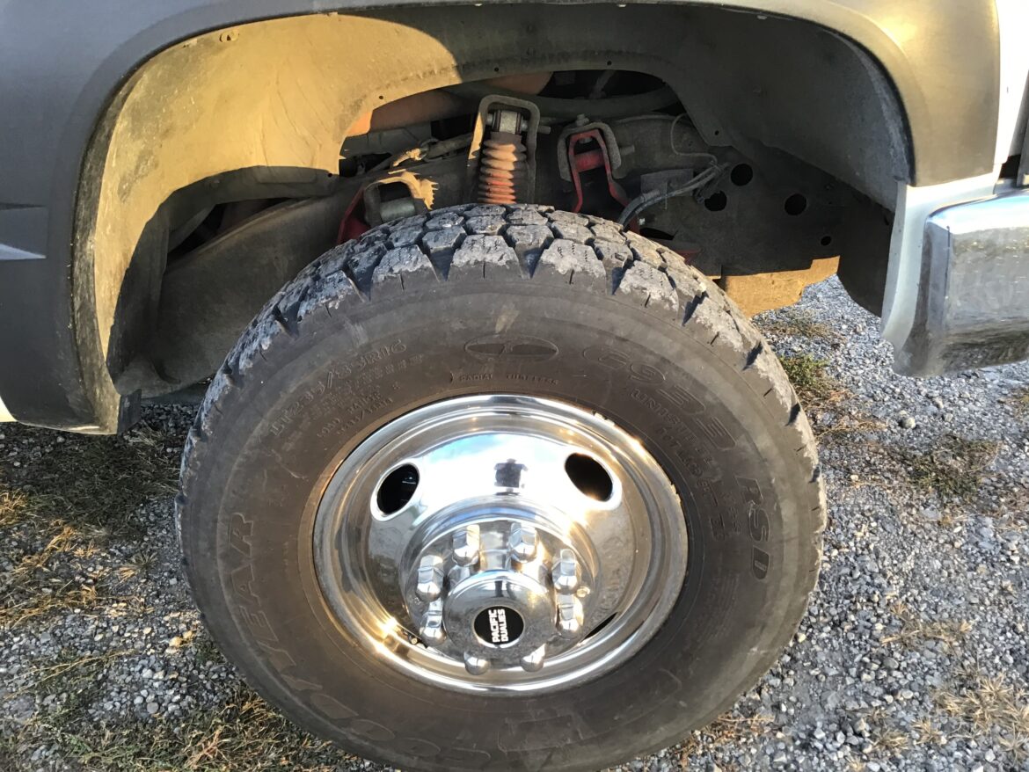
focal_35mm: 31
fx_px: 922
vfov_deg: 45.5
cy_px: 386
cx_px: 514
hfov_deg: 58.3
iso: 25
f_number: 2.4
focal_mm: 3.3
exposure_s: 1/30
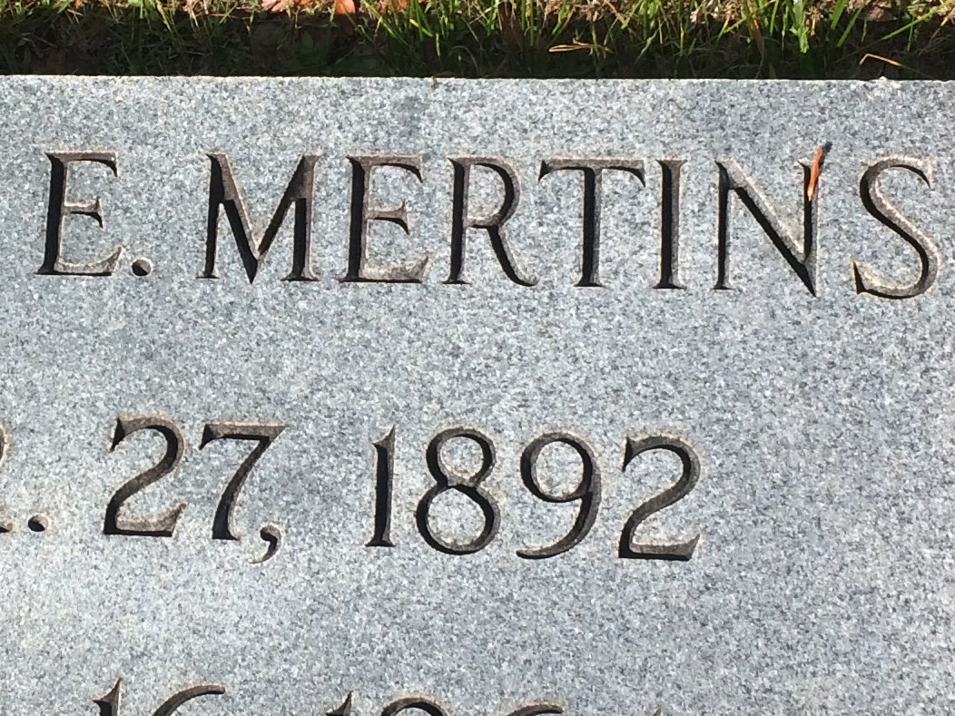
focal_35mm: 90
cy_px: 319
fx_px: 2483
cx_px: 123
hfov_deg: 21.4
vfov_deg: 16.4
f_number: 2.2
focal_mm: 4.15
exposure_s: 1/1953
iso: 32
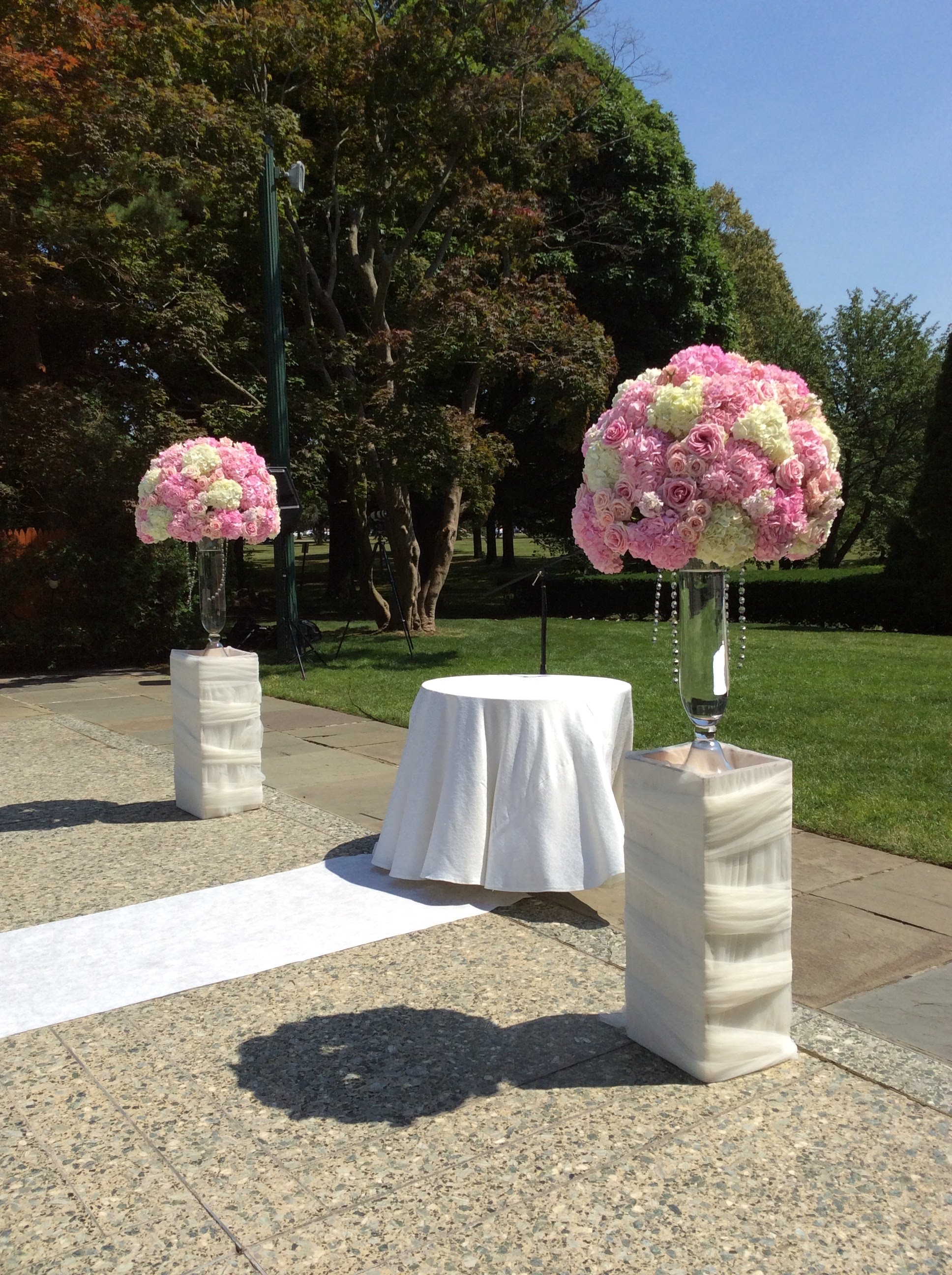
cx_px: 476
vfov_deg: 55.4
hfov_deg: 42.8
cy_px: 638
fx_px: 1213
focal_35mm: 33
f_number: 2.4
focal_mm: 3.3
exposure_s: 1/2045
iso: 32
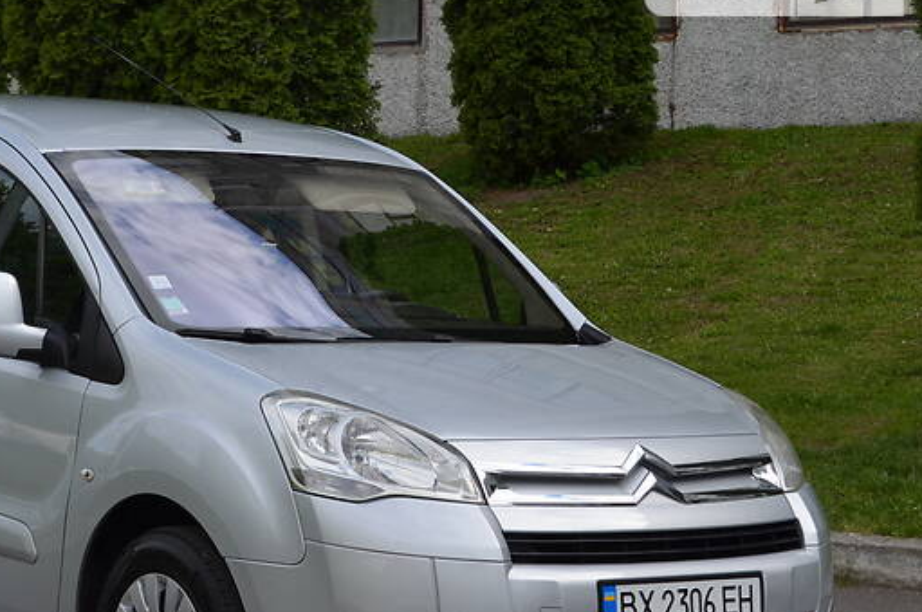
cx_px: 209
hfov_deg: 18.8
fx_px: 2762
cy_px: 395
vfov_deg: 12.6
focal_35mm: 108
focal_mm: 46
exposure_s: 1/250
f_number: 8
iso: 180
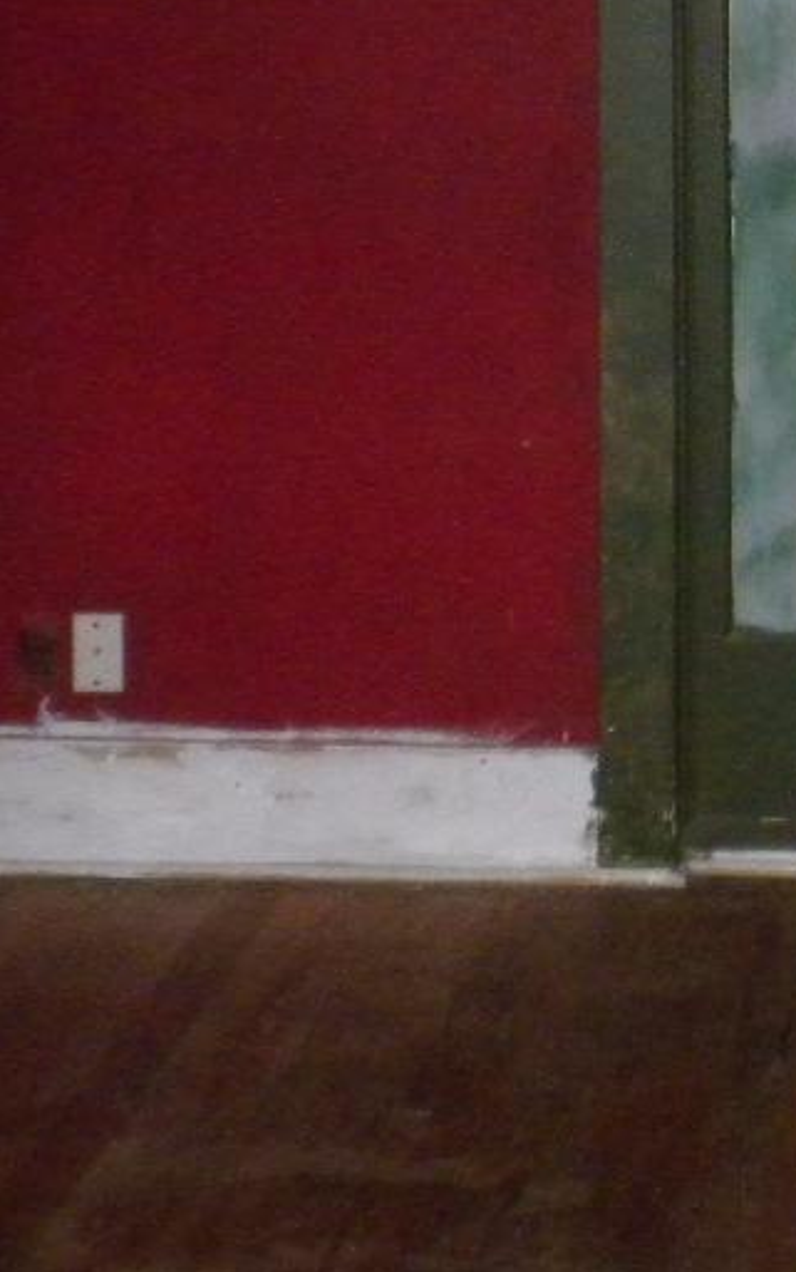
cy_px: 166
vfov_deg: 18.7
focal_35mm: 110
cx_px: 1188
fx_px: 3815
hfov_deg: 11.4
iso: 463
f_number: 3.5
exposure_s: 1/30
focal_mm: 6.6
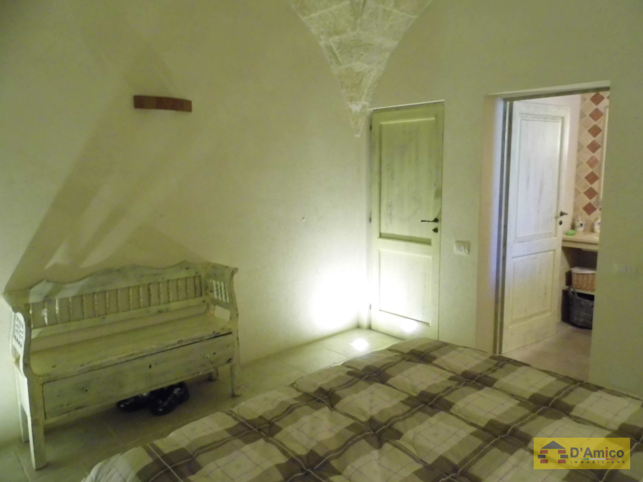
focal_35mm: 25
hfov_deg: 69.4
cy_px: 241
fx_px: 464
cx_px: 322
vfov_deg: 54.9
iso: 400
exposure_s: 1/8
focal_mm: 4.5
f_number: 3.1
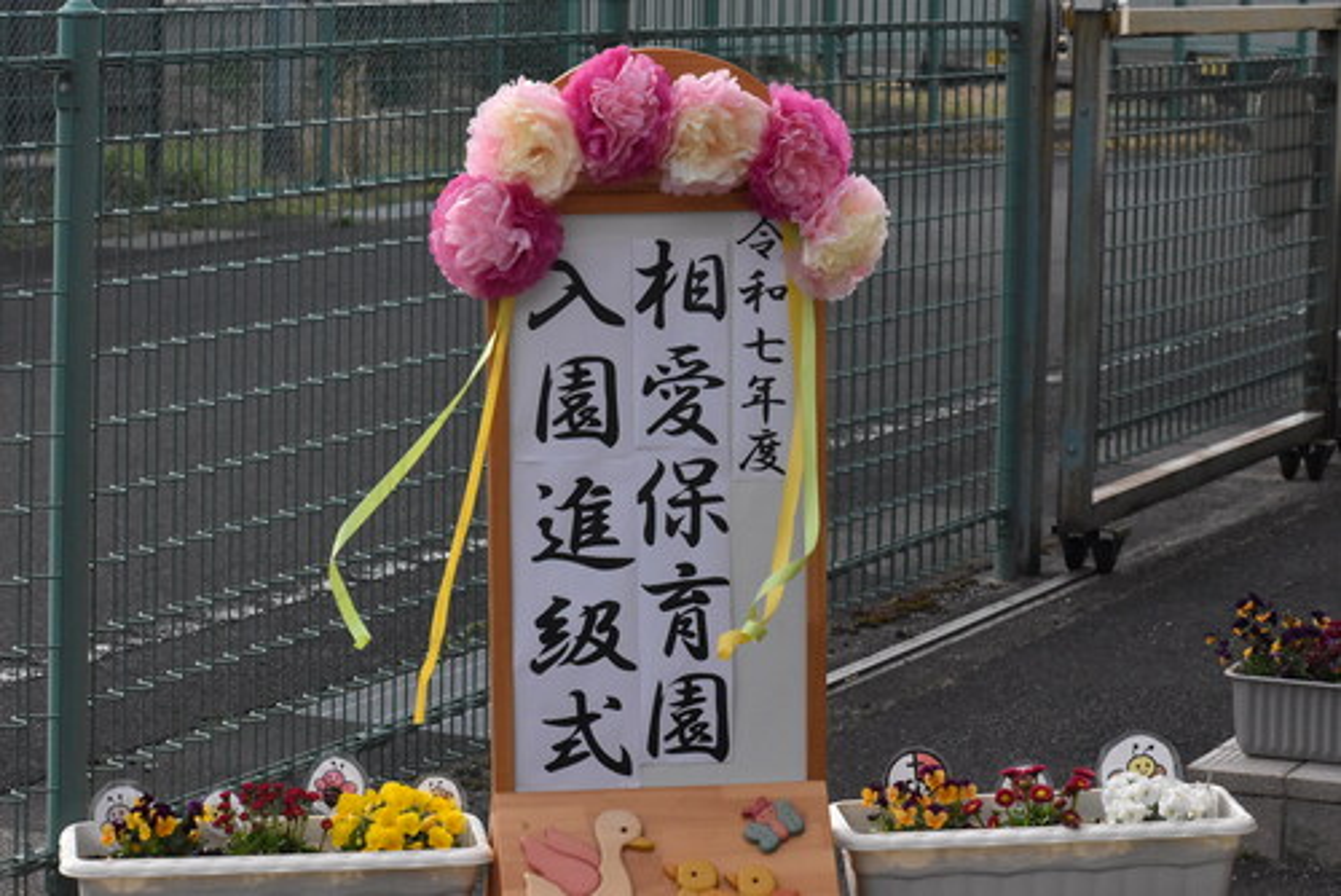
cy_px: 448
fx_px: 3913
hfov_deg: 19.4
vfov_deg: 13.1
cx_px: 670
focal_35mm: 105
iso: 4000
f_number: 13
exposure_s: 1/2500
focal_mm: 70
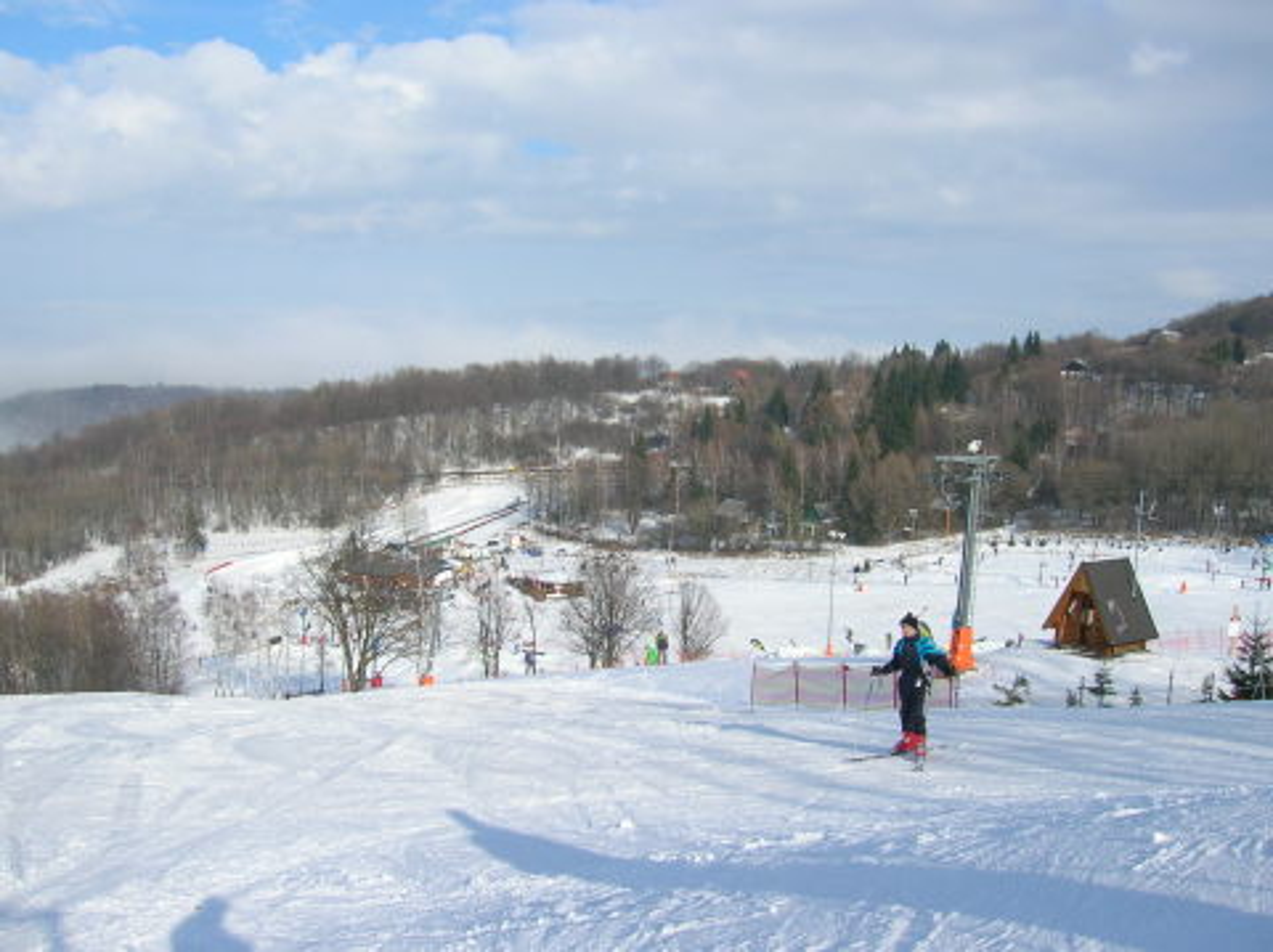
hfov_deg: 54.0
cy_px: 476
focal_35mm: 34
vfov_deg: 41.7
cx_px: 636
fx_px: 1249
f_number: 4.9
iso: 50
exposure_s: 1/504
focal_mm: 5.7
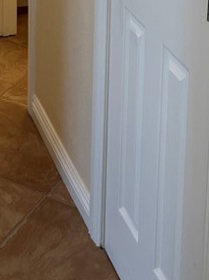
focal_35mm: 94
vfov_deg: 18.9
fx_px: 757
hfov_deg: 15.4
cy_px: -112
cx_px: -12
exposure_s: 1/120
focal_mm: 5.1
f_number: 1.6
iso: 64
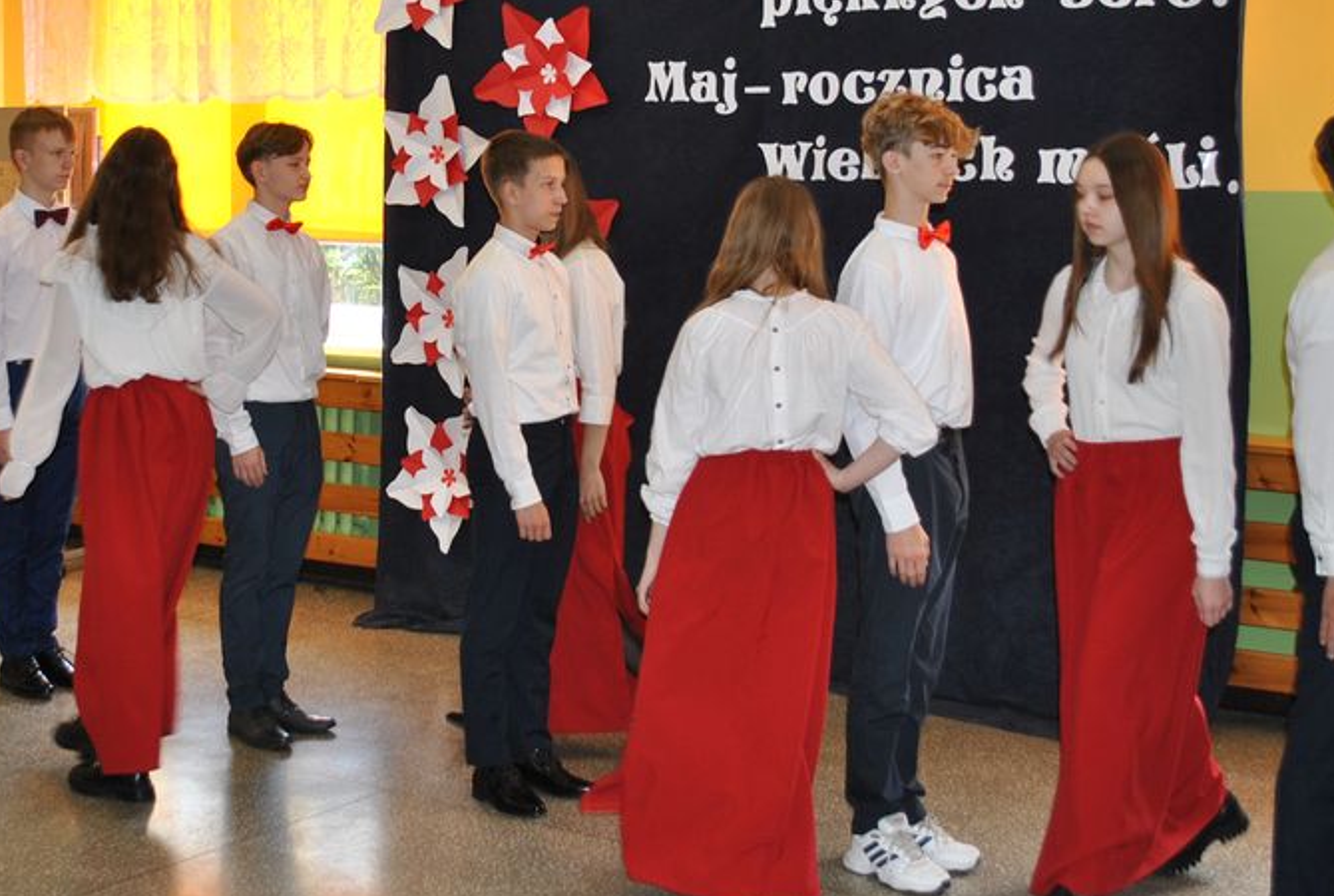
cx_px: 486
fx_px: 2043
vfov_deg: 24.5
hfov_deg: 35.9
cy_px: 254
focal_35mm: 55
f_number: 4
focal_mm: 24
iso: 200
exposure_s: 1/60
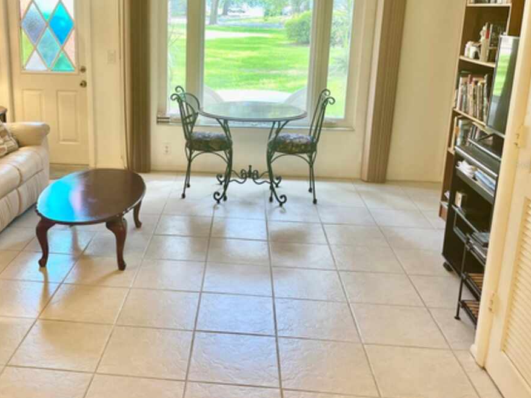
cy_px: 164
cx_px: 172
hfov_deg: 48.1
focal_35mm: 38
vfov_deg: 37.6
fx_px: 583
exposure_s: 1/60
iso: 80
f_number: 1.6
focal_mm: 5.1
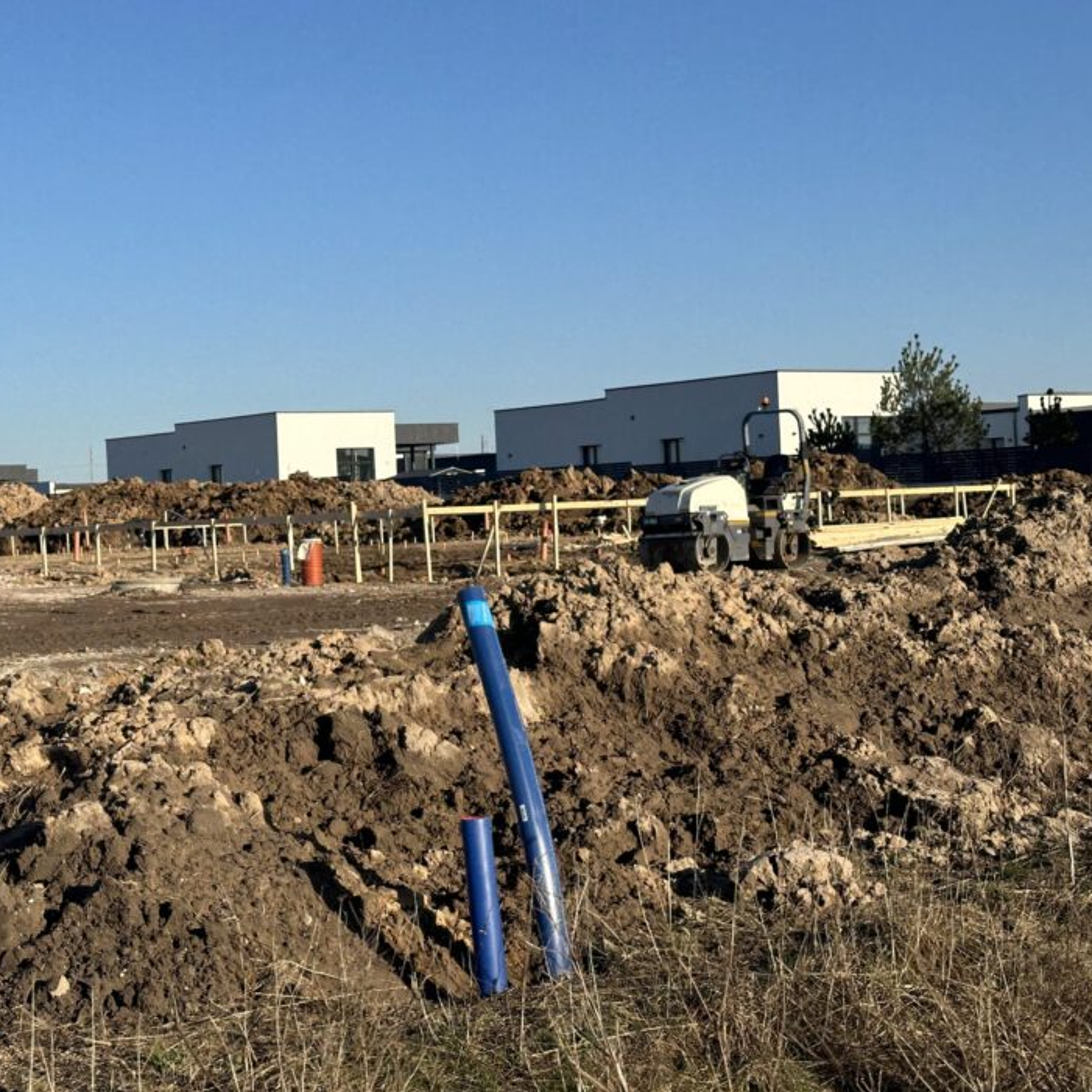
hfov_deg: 27.6
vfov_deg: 27.7
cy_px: 523
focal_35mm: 62
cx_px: 385
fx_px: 2213
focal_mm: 6.86
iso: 64
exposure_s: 1/4785
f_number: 1.78
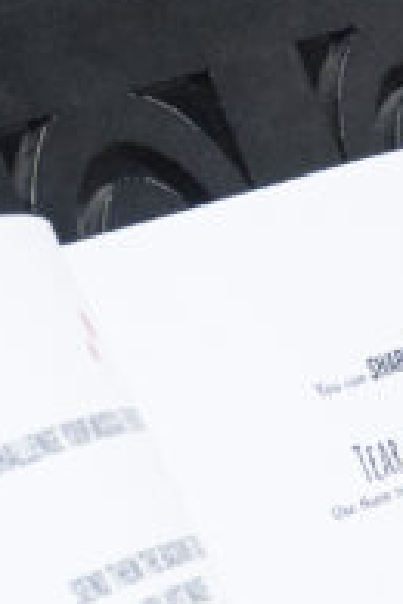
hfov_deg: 6.2
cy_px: 796
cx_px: 722
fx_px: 3660
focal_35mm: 218
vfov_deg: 9.3
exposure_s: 1/100
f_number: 4.2
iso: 2500
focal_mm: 20
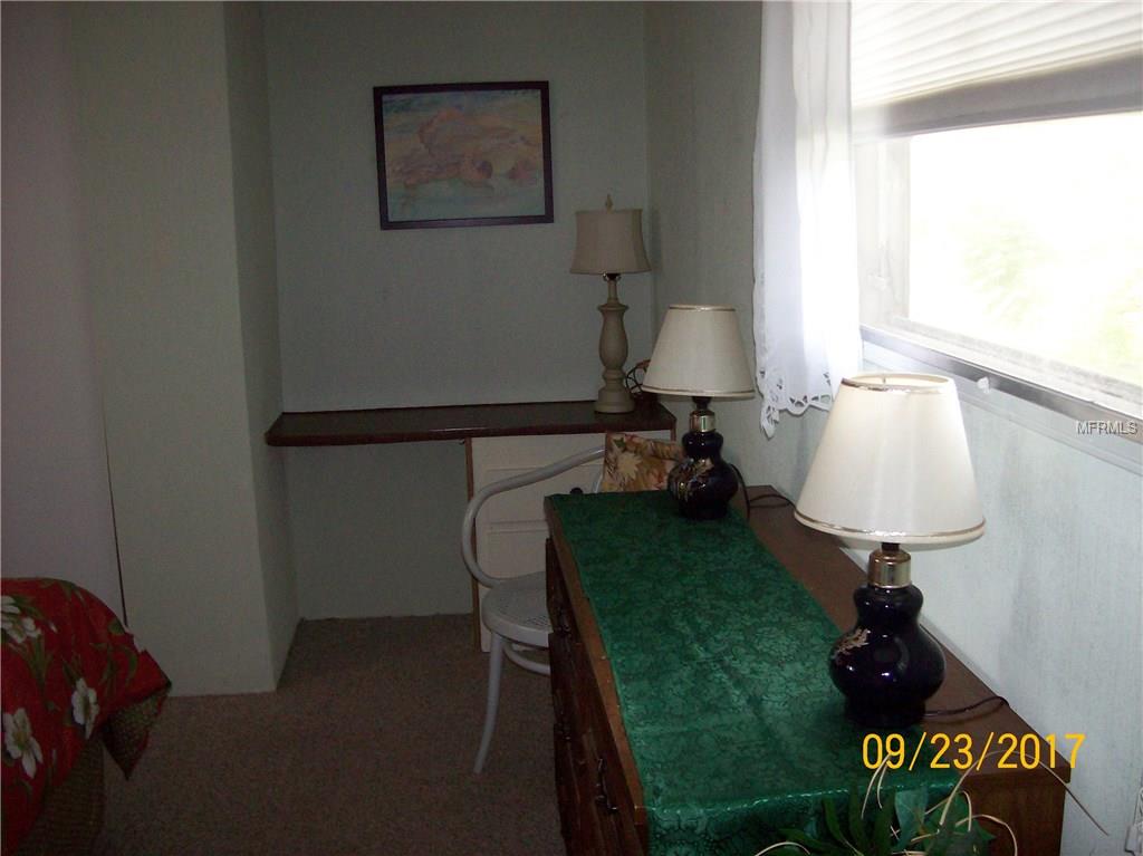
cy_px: 428
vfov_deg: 39.6
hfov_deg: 51.4
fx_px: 1188
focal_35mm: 36
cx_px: 572
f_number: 2.7
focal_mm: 6
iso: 140
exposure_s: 1/64
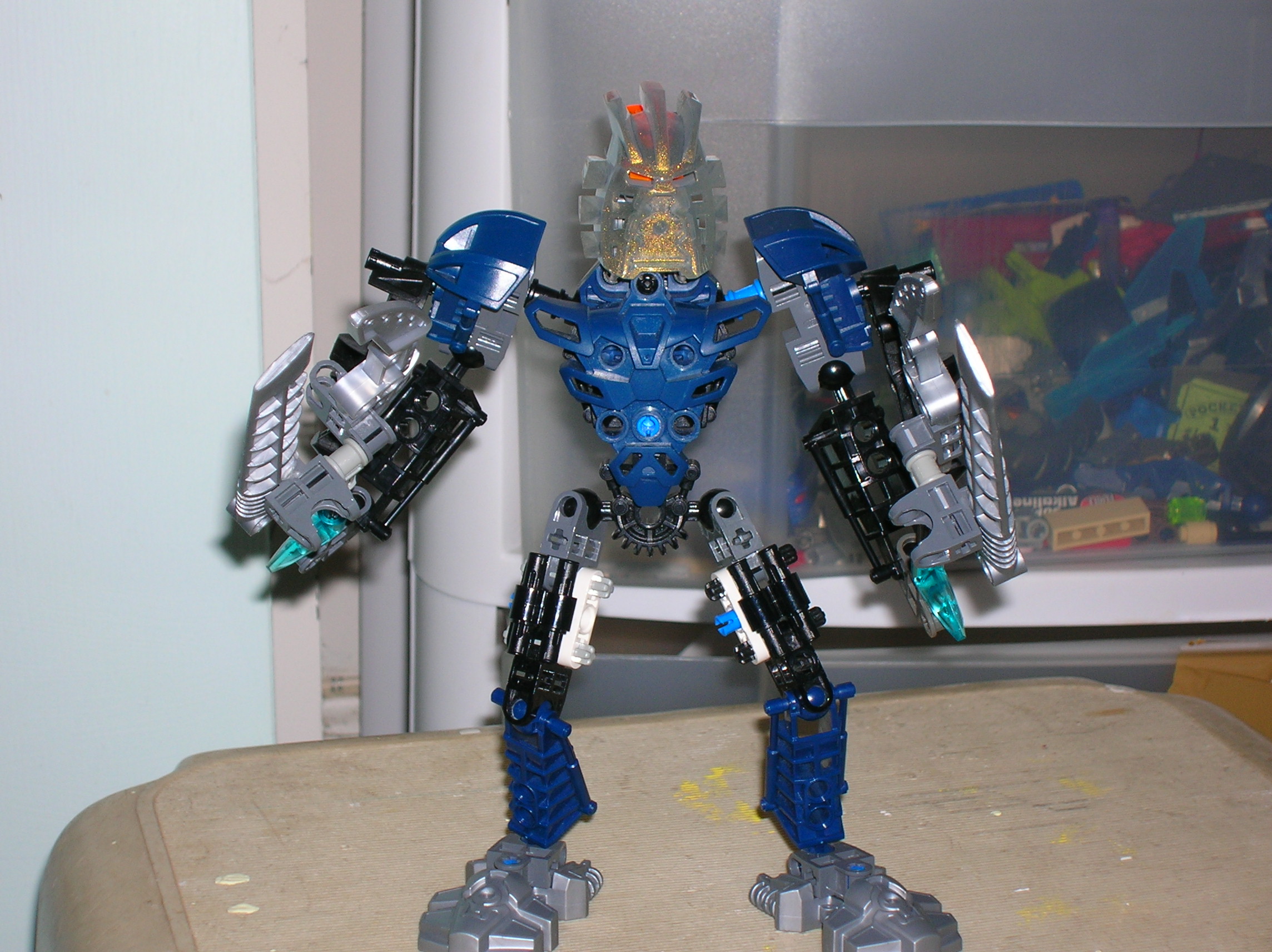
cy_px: 476
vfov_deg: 17.1
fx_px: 3158
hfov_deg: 22.8
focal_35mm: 86
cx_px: 636
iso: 50
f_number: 4.4
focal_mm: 14.3
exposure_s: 1/60.1
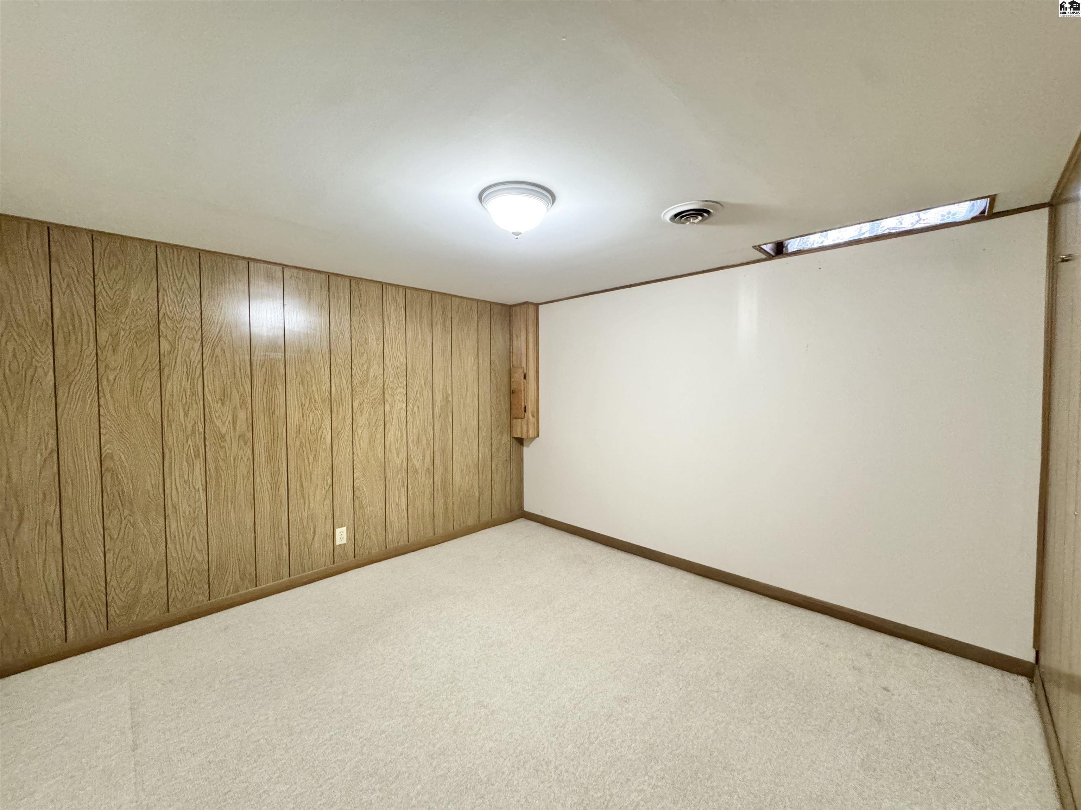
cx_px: 540
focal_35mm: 14
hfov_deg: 102.1
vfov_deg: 85.7
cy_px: 405
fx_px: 437
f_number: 2.2
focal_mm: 2.22
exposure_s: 1/60
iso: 640
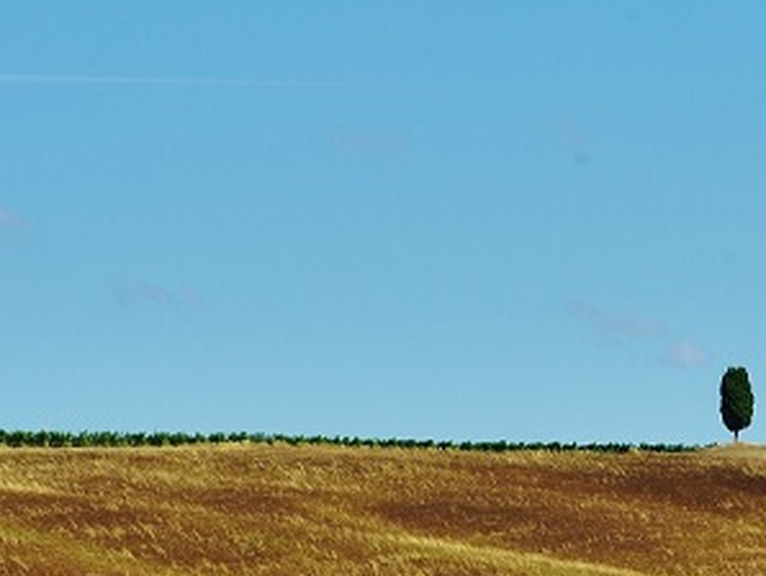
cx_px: 1159
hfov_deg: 7.5
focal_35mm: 258
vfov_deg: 5.7
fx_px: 5714
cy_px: 712
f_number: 16
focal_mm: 80
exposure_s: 1/60
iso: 100
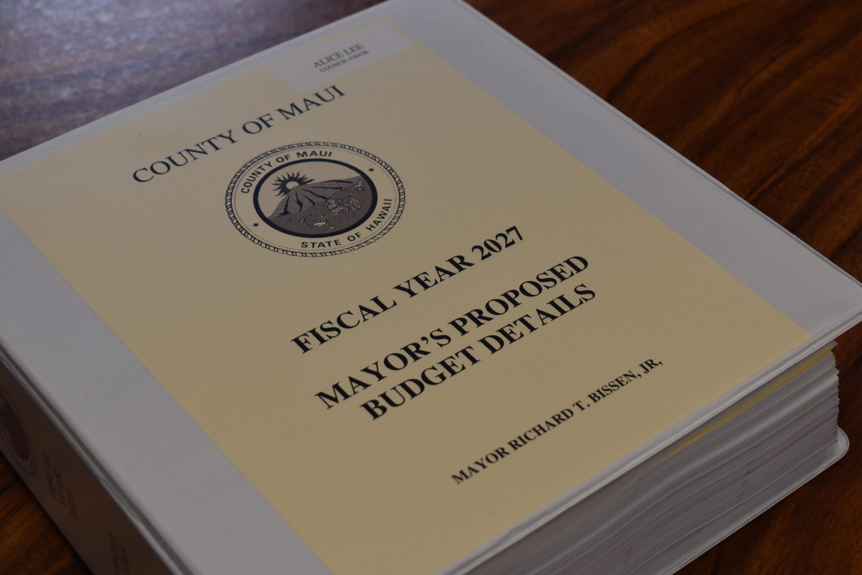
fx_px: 1713
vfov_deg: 19.1
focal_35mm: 72
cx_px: 414
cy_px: 277
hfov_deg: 28.2
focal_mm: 45
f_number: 5.6
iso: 250
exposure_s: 1/125
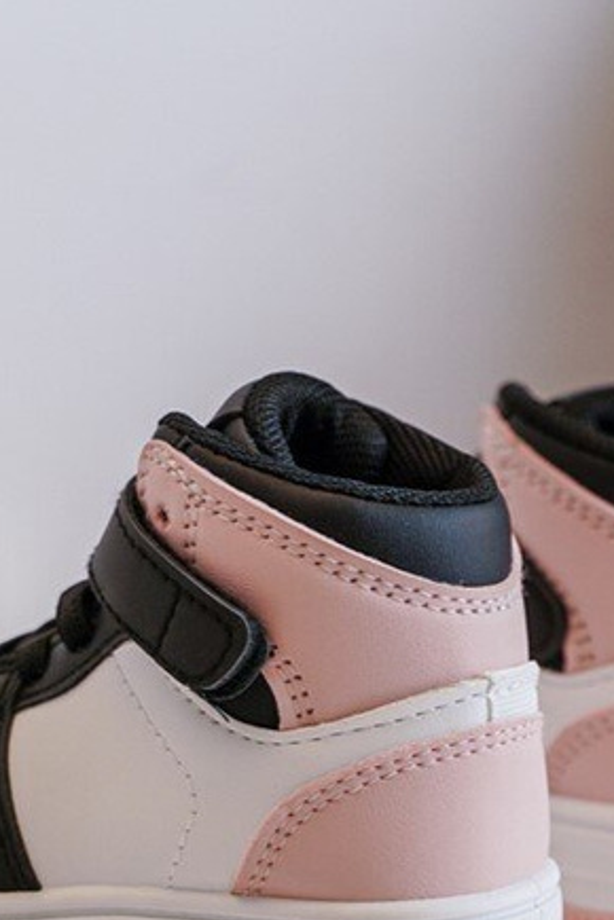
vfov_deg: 25.0
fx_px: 2072
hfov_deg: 16.9
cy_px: 567
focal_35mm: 81
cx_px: 309
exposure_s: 1/100
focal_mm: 47
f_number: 4
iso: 500
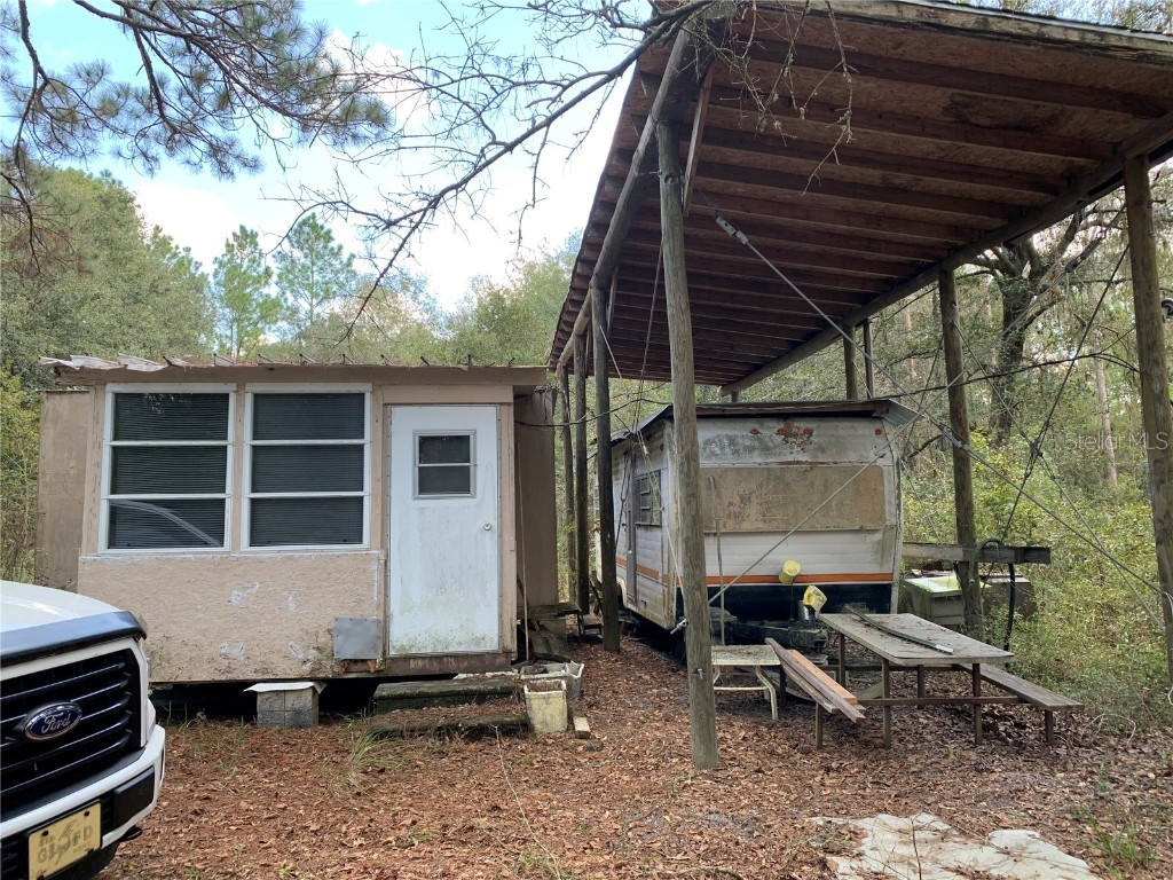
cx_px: 586
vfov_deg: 53.1
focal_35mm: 26
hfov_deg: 67.3
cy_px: 440
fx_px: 881
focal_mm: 4.25
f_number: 1.8
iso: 25
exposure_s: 1/122
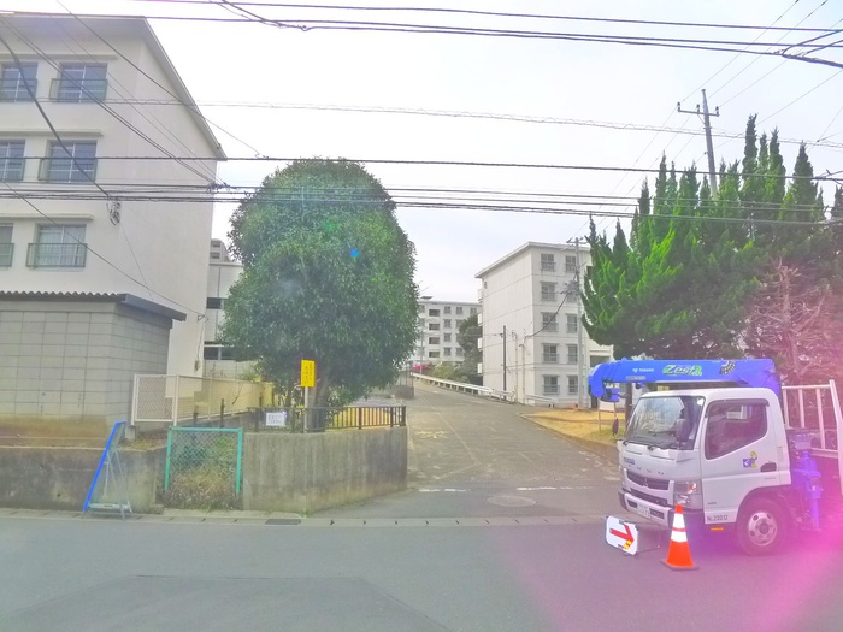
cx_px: 422
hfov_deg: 63.4
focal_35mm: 28
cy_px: 316
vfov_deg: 49.7
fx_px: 682
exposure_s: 1/800
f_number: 4
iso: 400
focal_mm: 6
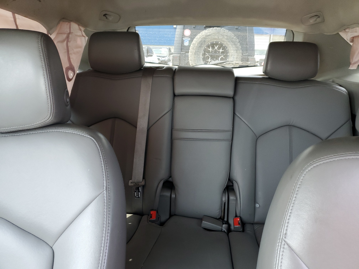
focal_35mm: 26
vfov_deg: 53.1
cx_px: 180
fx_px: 270
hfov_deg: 67.3
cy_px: 134
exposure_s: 1/120
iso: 85
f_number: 1.5
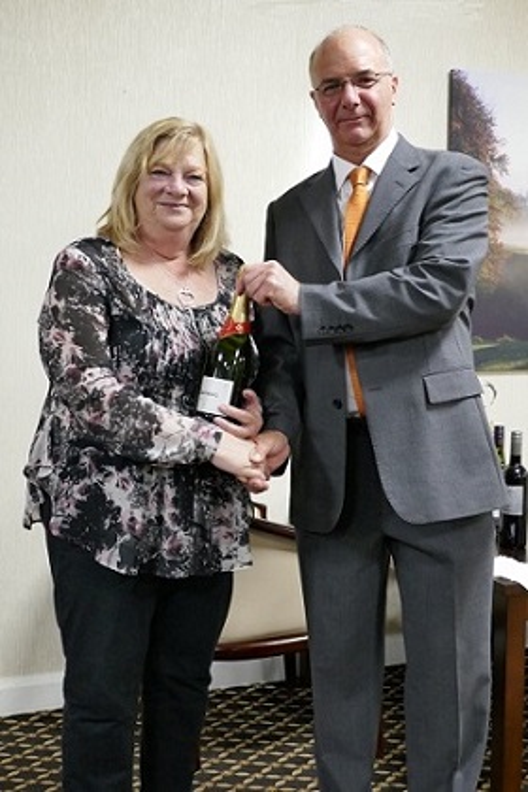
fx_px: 1100
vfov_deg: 39.6
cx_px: 264
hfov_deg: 27.0
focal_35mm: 50
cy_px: 396
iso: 1600
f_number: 4.5
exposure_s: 1/25
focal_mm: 18.2
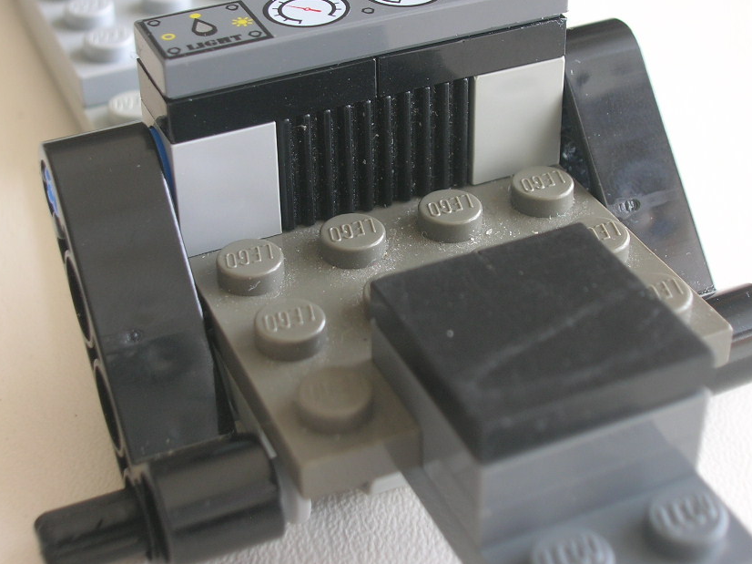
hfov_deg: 31.2
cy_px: 217
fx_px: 1347
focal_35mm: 62
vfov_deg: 23.6
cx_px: 381
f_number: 3.3
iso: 50
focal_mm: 8.4
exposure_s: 1/4.6
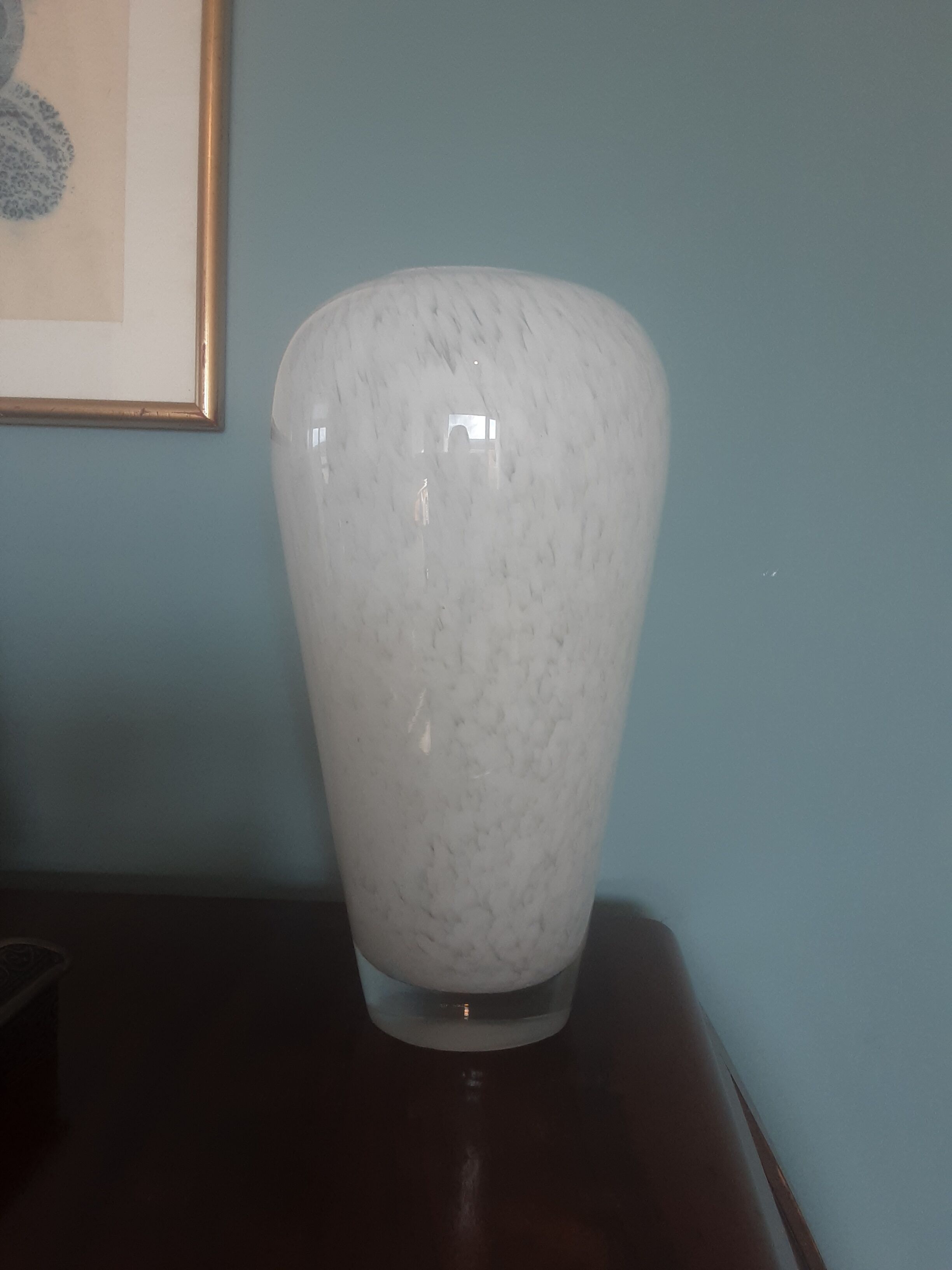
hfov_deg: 49.7
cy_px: 635
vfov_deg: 63.4
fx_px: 1027
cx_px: 476
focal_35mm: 28
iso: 64
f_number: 1.9
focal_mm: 2.9
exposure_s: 1/100
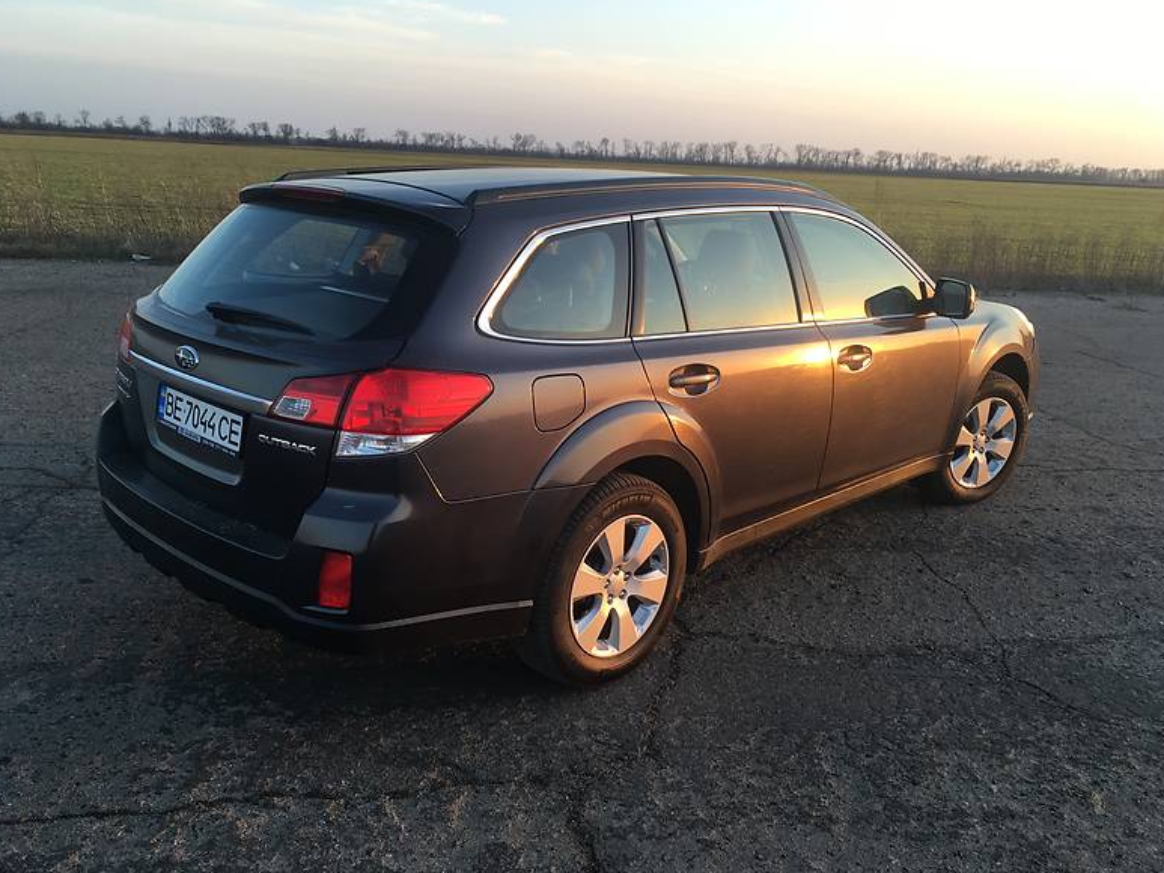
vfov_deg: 46.8
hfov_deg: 60.0
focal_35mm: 30
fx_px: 1009
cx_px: 584
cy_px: 435
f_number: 2.2
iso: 25
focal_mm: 4.2
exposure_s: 1/118
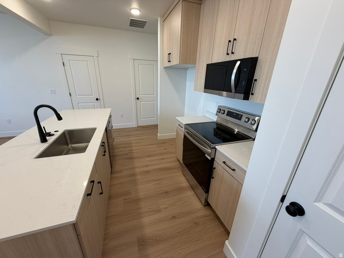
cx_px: 172
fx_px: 139
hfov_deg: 102.1
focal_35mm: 14
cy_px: 129
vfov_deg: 85.7
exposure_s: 1/120
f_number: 2.2
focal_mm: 2.22
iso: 160
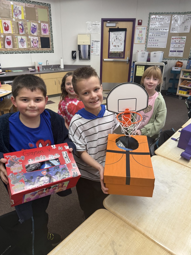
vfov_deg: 71.6
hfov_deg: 56.8
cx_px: 96
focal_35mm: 24
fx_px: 177
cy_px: 128
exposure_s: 1/120
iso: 200
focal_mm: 6.76
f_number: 1.78
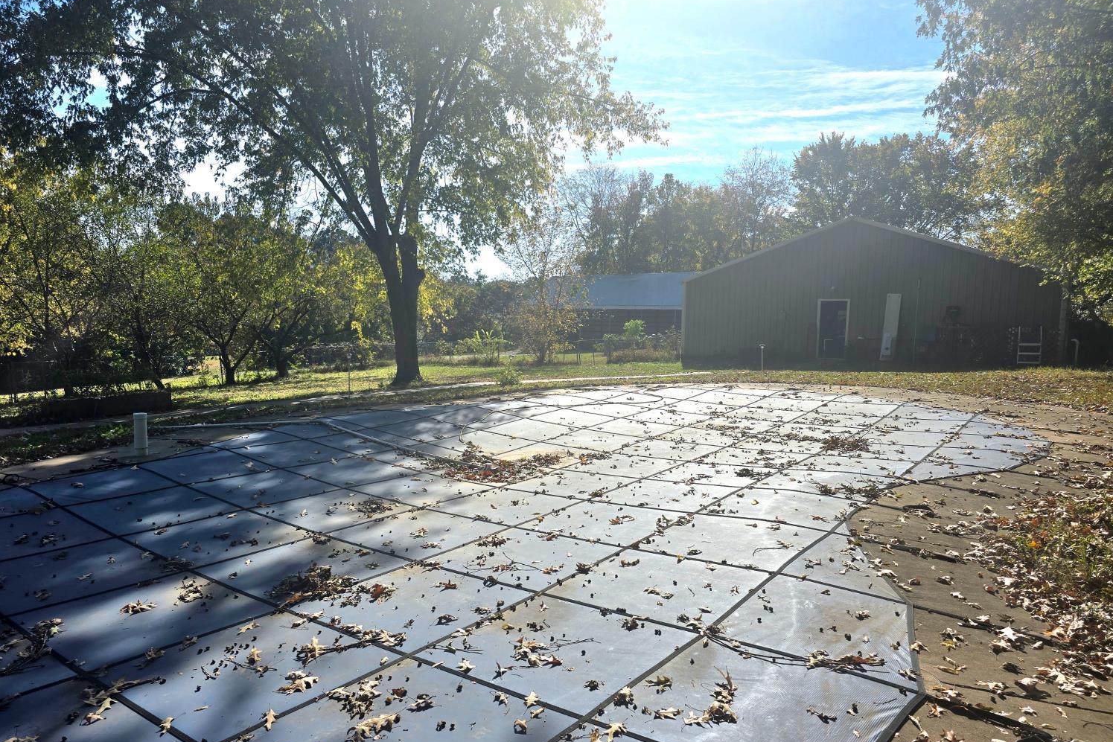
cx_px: 558
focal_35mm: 24
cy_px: 396
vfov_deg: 53.1
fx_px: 742
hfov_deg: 73.7
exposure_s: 1/1429
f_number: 1.7
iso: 12
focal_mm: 6.3
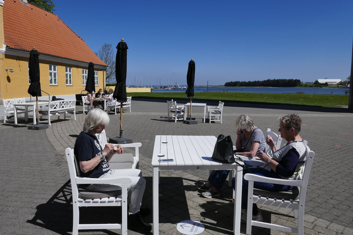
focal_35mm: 26
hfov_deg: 69.4
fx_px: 255
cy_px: 115
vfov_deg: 49.6
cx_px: 175
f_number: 6.3
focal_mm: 9.1
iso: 125
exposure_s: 1/1000
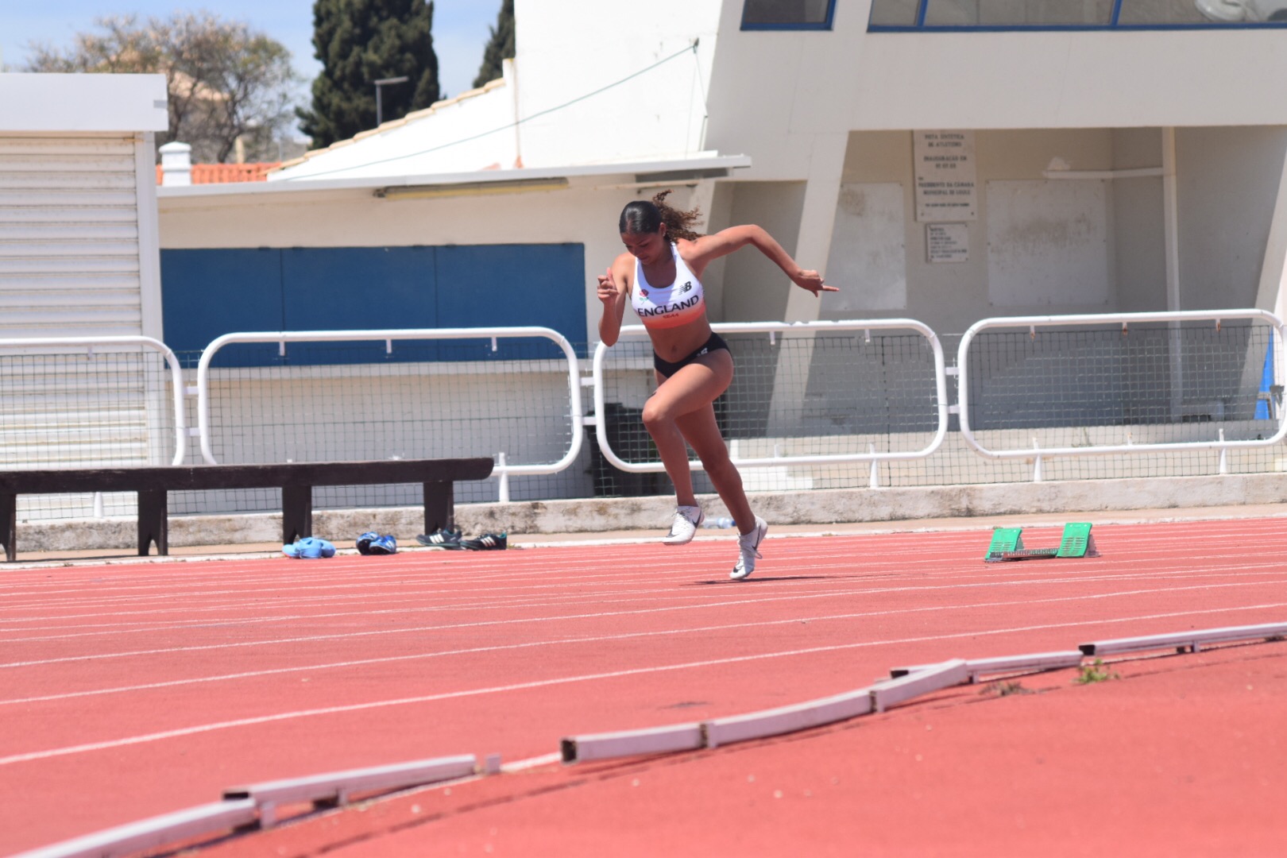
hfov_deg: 11.2
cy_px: 429
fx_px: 6542
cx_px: 644
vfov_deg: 7.5
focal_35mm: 183
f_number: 7.1
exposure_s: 1/1600
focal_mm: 122
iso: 400
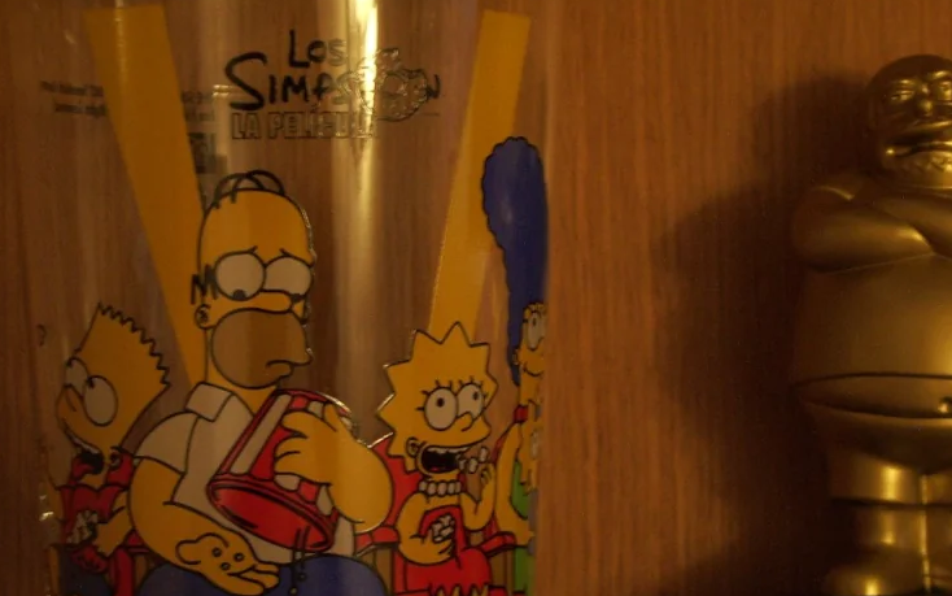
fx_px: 2232
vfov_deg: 15.2
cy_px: 308
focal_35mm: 86
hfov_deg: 24.1
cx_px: 533
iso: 200
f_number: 3.5
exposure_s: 1/15
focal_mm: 10.2
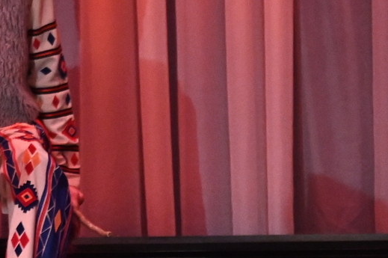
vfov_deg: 1.2
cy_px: -152
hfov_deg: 1.8
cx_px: -558
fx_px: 12544
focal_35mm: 1165
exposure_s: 1/800
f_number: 2.8
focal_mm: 200
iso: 3200
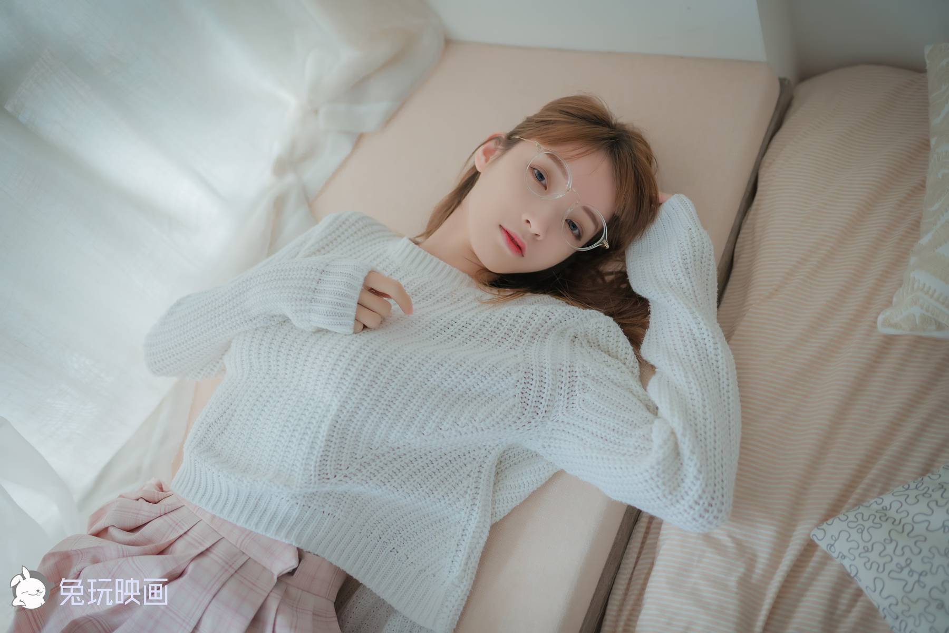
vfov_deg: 37.9
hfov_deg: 54.4
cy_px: 316
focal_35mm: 35
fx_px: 923
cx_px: 474
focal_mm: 35
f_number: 1.8
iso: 1000
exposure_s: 1/160
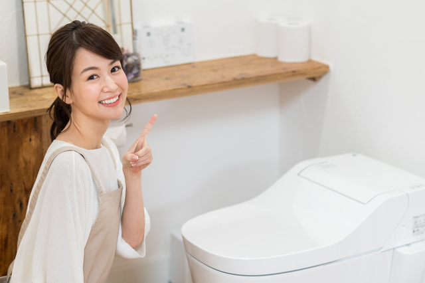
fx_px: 1003
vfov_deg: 16.1
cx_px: 212
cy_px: 142
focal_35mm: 85
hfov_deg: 23.9
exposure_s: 1/100
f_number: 3.2
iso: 640
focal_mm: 85
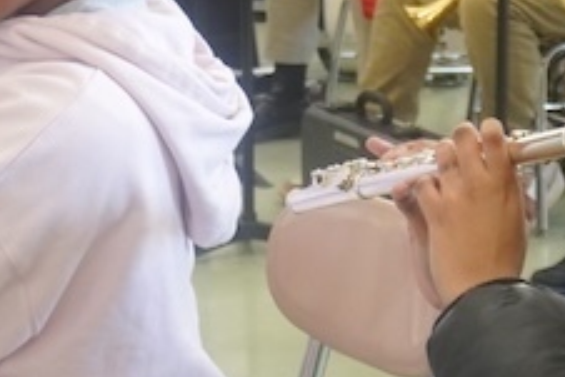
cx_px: 258
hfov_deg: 13.3
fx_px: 2415
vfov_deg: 8.9
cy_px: 233
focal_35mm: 154
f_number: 4.5
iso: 1600
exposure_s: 1/160
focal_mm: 29
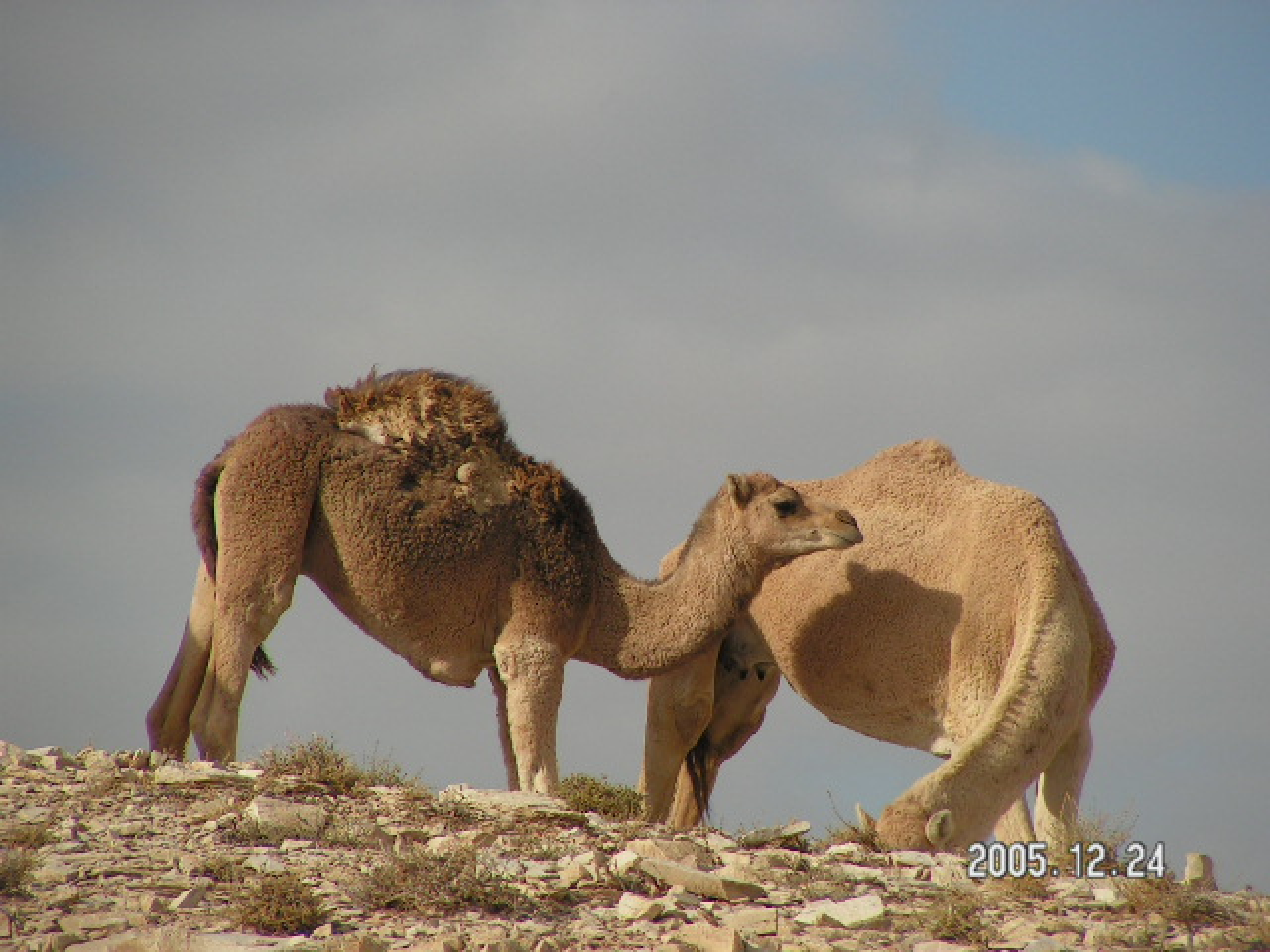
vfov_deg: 5.1
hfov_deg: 6.8
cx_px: 635
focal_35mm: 290
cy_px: 476
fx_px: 10640
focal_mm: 48
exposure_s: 1/1600
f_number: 3.2
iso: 64
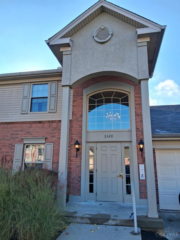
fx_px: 180
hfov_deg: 53.0
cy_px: 120
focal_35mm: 26
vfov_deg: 67.3
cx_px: 90
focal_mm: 3.98
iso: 25
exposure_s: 1/293
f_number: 1.8
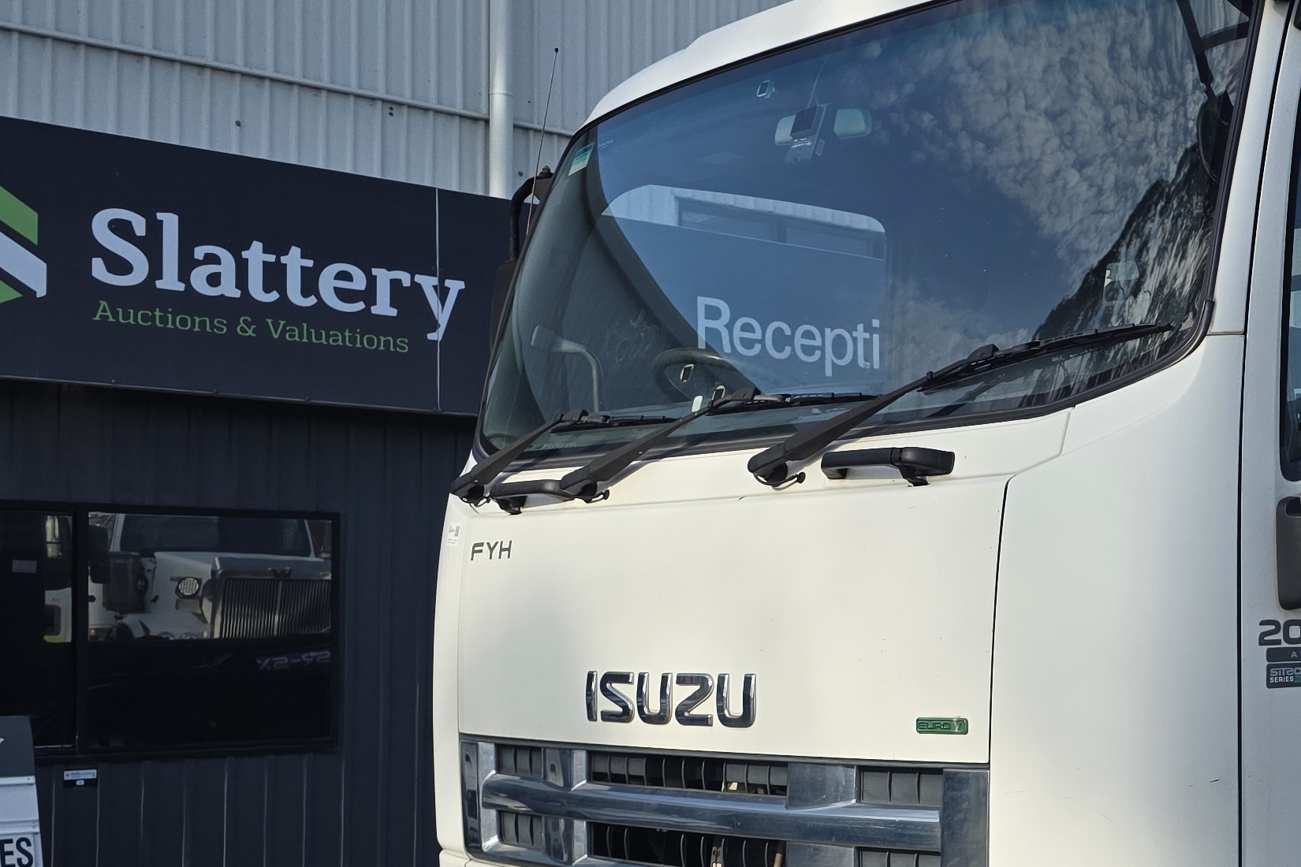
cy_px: 625
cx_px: 1374
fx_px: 2096
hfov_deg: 31.3
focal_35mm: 58
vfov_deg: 23.2
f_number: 1.7
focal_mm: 6.3
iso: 80
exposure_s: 1/3972
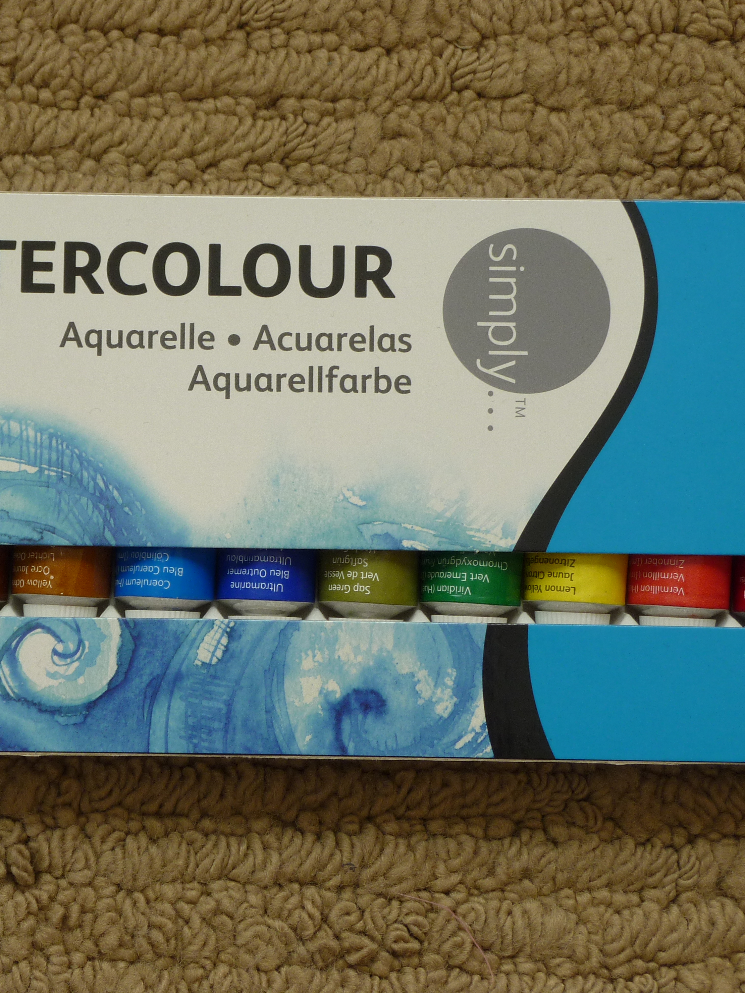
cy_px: 496
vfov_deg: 25.3
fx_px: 2209
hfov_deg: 19.1
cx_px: 226
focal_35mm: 77
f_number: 4.6
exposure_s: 1/40
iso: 125
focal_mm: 10.3
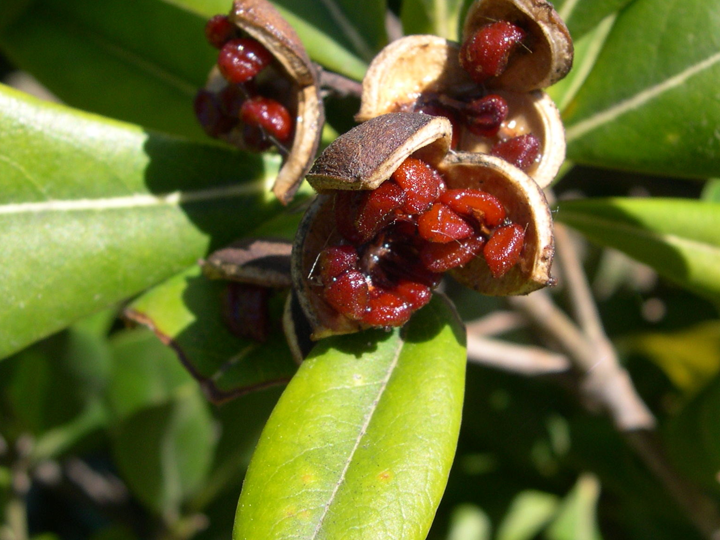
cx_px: 382
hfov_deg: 34.3
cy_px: 256
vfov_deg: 26.1
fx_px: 1165
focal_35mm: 56
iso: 100
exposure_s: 1/122
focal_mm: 8
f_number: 7.6
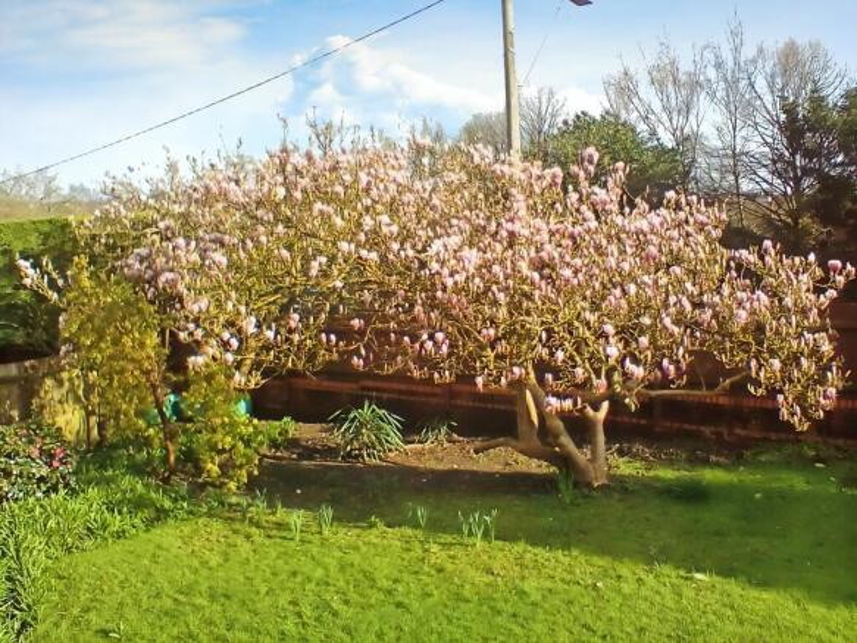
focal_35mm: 31
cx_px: 428
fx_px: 767
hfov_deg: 58.4
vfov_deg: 45.4
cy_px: 322
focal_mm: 2.38
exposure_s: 1/797
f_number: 2.4
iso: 104
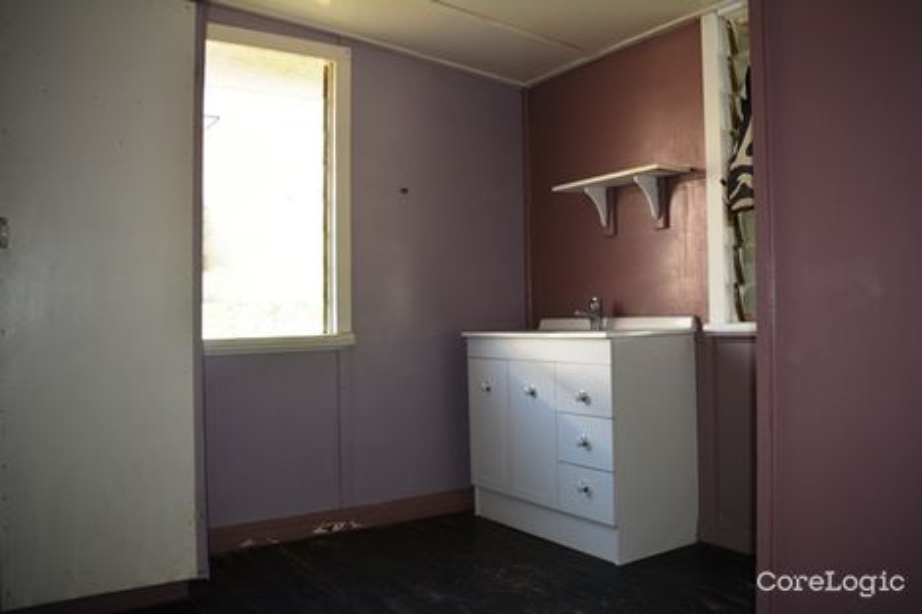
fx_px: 768
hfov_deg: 61.9
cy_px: 307
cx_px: 461
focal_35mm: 30
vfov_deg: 43.6
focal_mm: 20
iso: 280
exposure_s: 1/125
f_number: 3.5
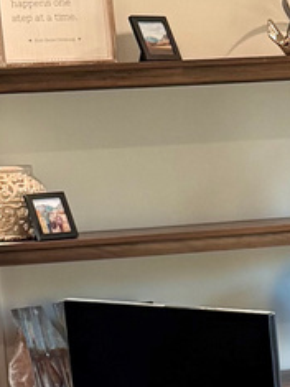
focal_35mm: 157
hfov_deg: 9.3
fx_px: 1755
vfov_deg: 12.5
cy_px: 377
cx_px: 391
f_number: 1.78
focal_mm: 6.76
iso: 250
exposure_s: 1/120
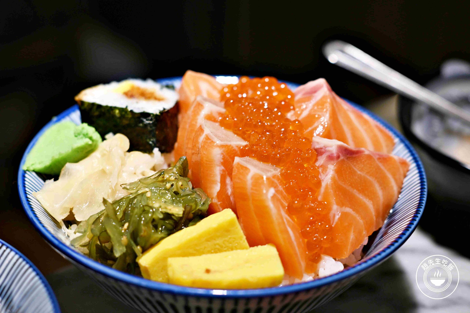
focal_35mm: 75
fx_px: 979
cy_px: 156
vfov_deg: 18.2
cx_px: 235
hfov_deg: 27.0
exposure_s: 1/160
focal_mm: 50
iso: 125
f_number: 3.2
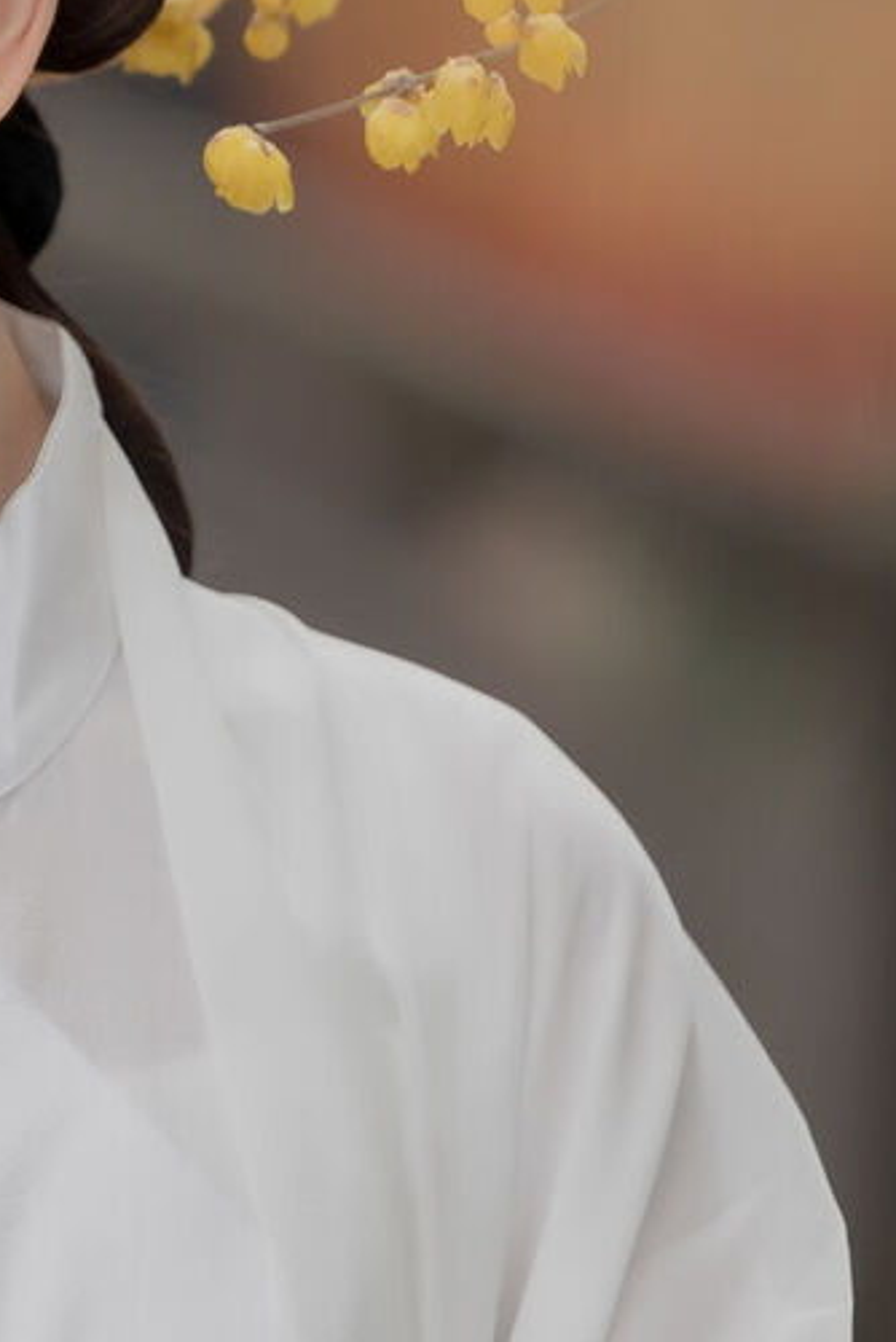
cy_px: 882
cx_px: -394
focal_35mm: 573
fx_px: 21361
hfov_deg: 2.4
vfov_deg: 3.6
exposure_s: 1/320
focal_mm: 182
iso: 400
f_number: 2.8
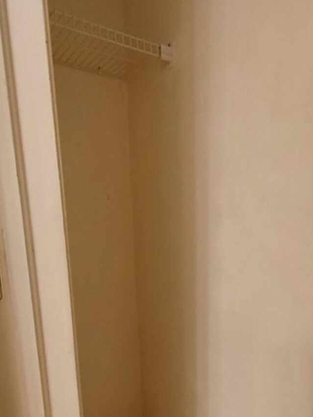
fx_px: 313
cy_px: 270
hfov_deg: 53.0
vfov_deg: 65.9
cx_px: 169
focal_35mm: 26
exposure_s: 1/40
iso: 250
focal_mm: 1.74
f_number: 2.2
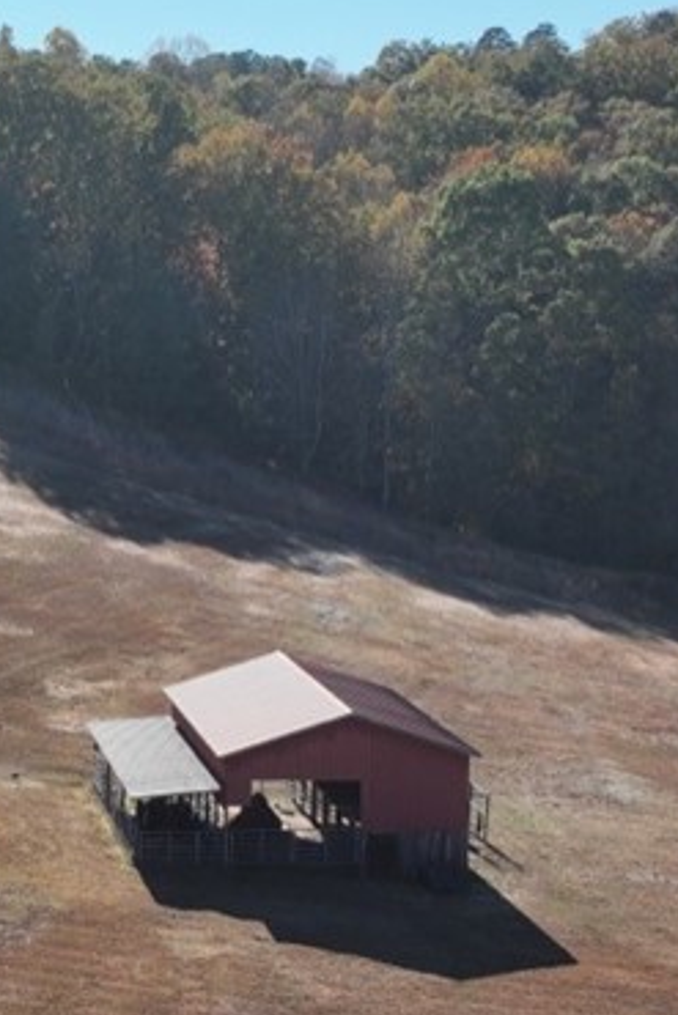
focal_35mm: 69
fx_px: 1947
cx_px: -167
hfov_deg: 18.6
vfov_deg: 29.2
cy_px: 509
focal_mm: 12.29
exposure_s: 1/400
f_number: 2.8
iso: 220
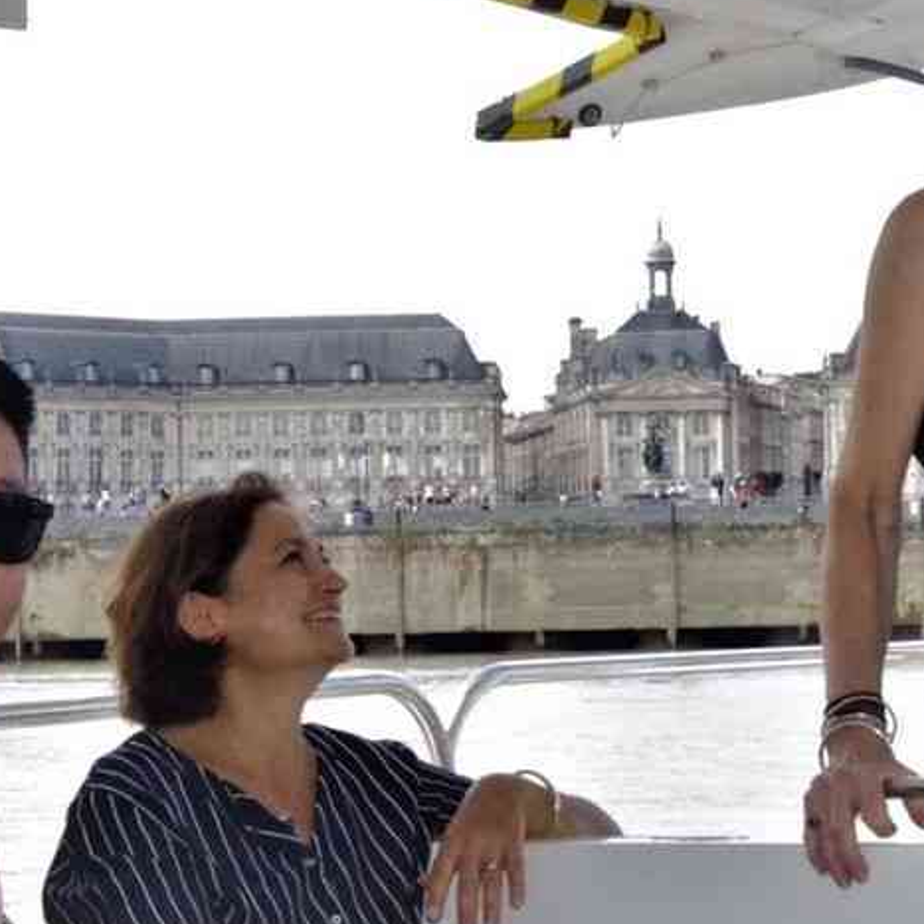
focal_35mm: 114
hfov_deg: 15.3
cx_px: 501
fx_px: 3443
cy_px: 452
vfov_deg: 15.3
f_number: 32
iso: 3200
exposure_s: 1/180
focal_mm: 42.5
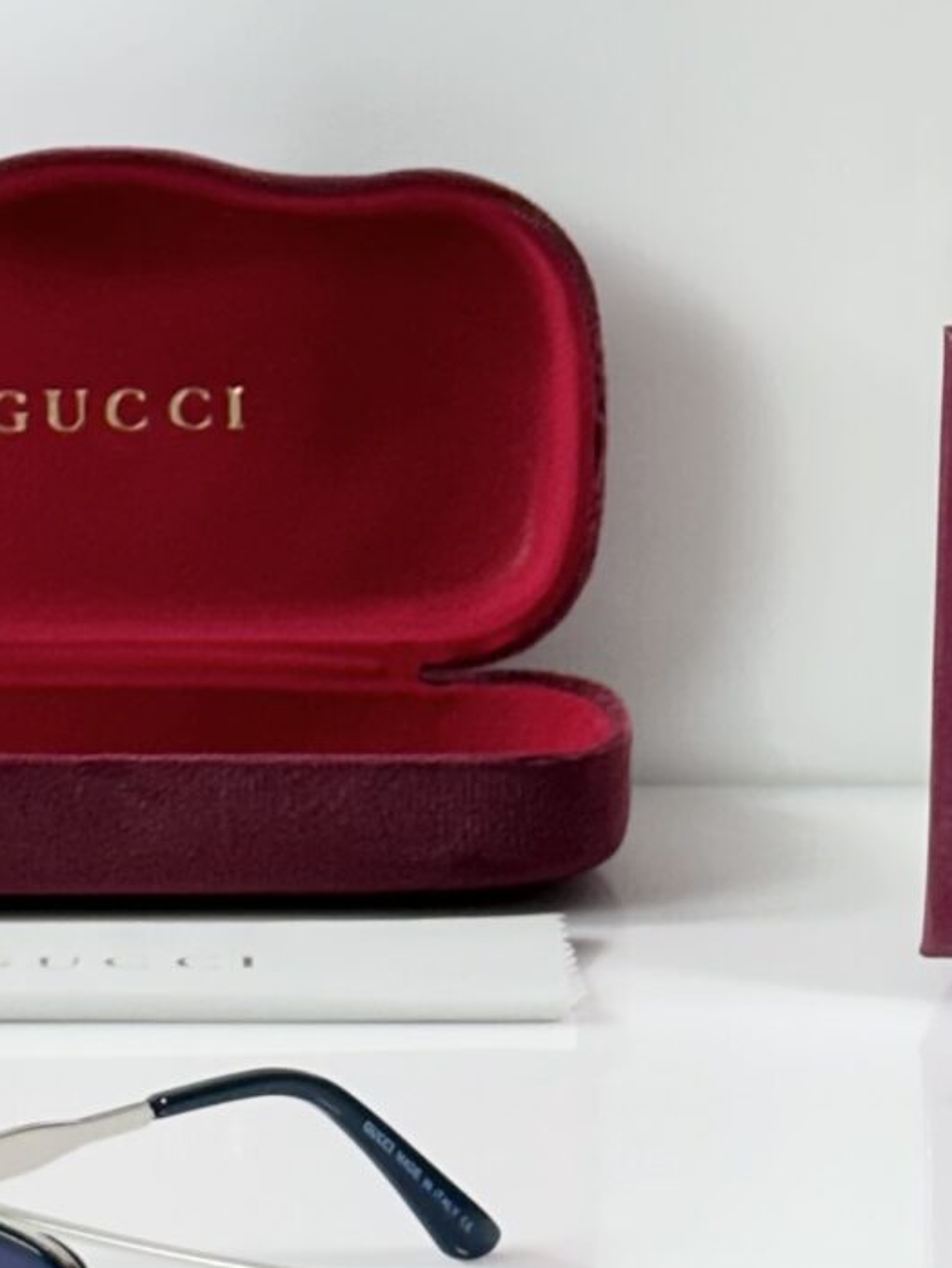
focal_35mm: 176
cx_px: 374
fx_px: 6450
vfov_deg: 11.2
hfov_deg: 8.4
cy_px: 187
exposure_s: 1/100
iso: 80
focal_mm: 6.86
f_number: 1.78
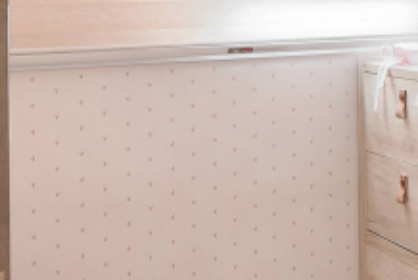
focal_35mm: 88
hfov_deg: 19.6
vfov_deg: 15.2
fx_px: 1023
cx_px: 654
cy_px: -31
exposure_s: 1/30
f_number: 13
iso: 200
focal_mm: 15
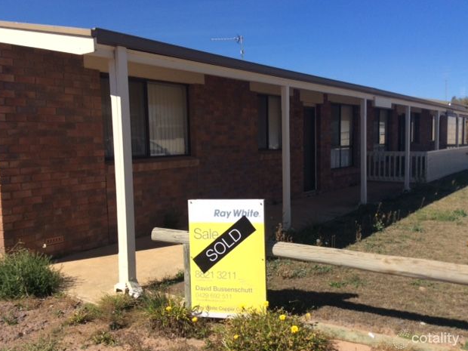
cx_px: 234
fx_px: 446
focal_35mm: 33
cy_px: 180
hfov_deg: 55.4
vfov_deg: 42.9
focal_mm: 3.3
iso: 32
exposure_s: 1/1634
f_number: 2.4
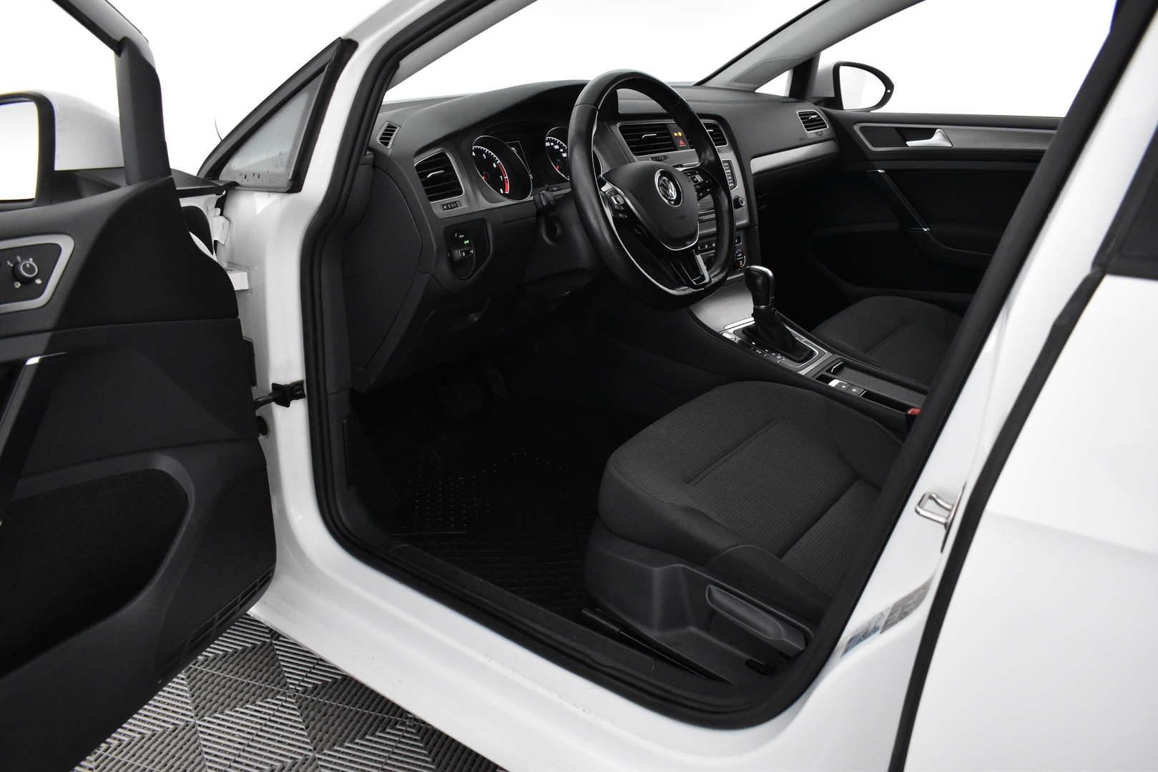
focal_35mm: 27
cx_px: 579
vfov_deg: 47.9
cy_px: 386
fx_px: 869
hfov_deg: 67.4
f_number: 4.5
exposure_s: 1/80
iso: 3200
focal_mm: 18
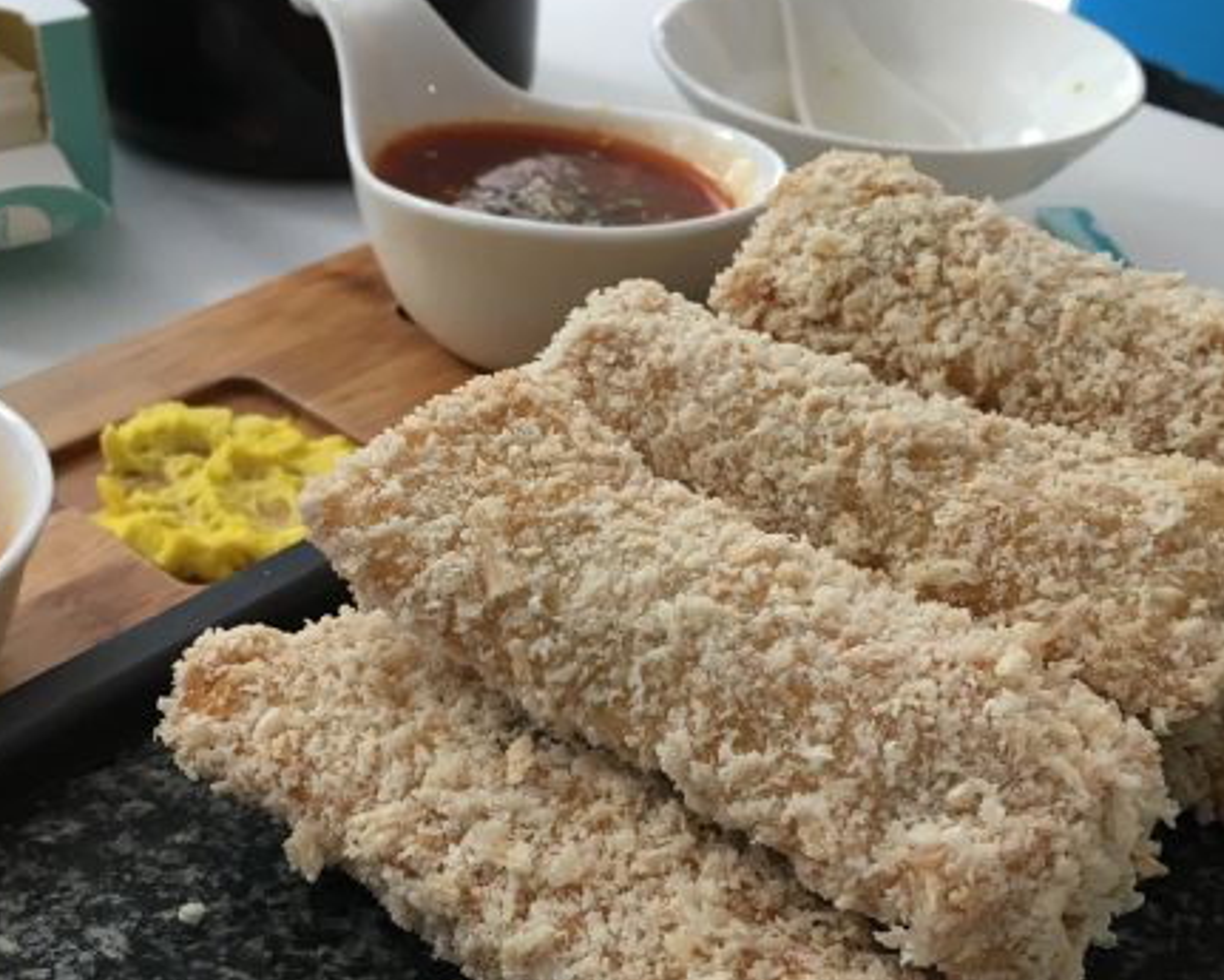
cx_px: 524
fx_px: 1667
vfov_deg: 32.5
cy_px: 656
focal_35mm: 46
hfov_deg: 40.2
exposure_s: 1/33
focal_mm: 4.15
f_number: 2.2
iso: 80
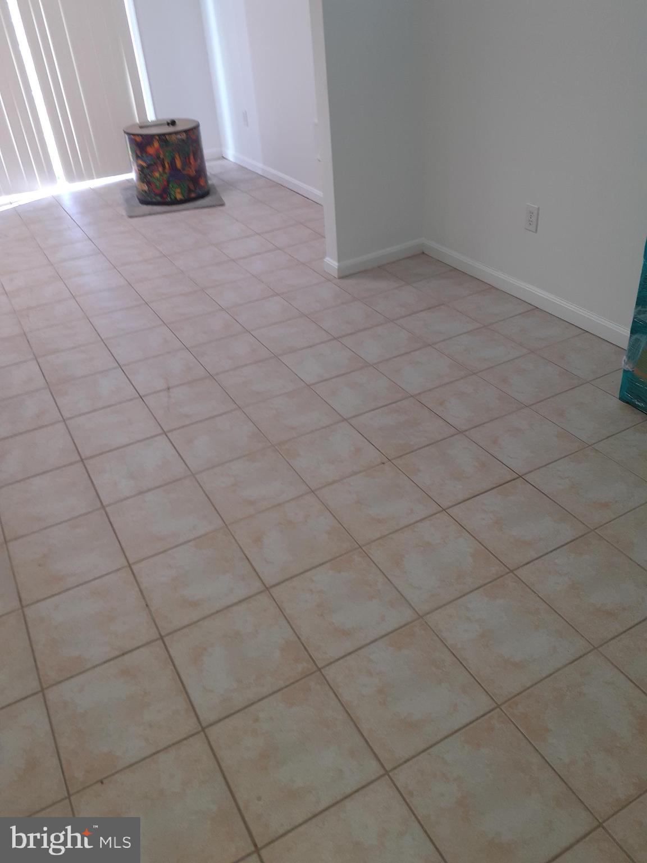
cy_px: 432
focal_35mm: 27
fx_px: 673
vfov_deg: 65.3
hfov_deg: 51.4
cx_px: 324
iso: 50
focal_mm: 3.6
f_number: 1.9
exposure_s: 1/60
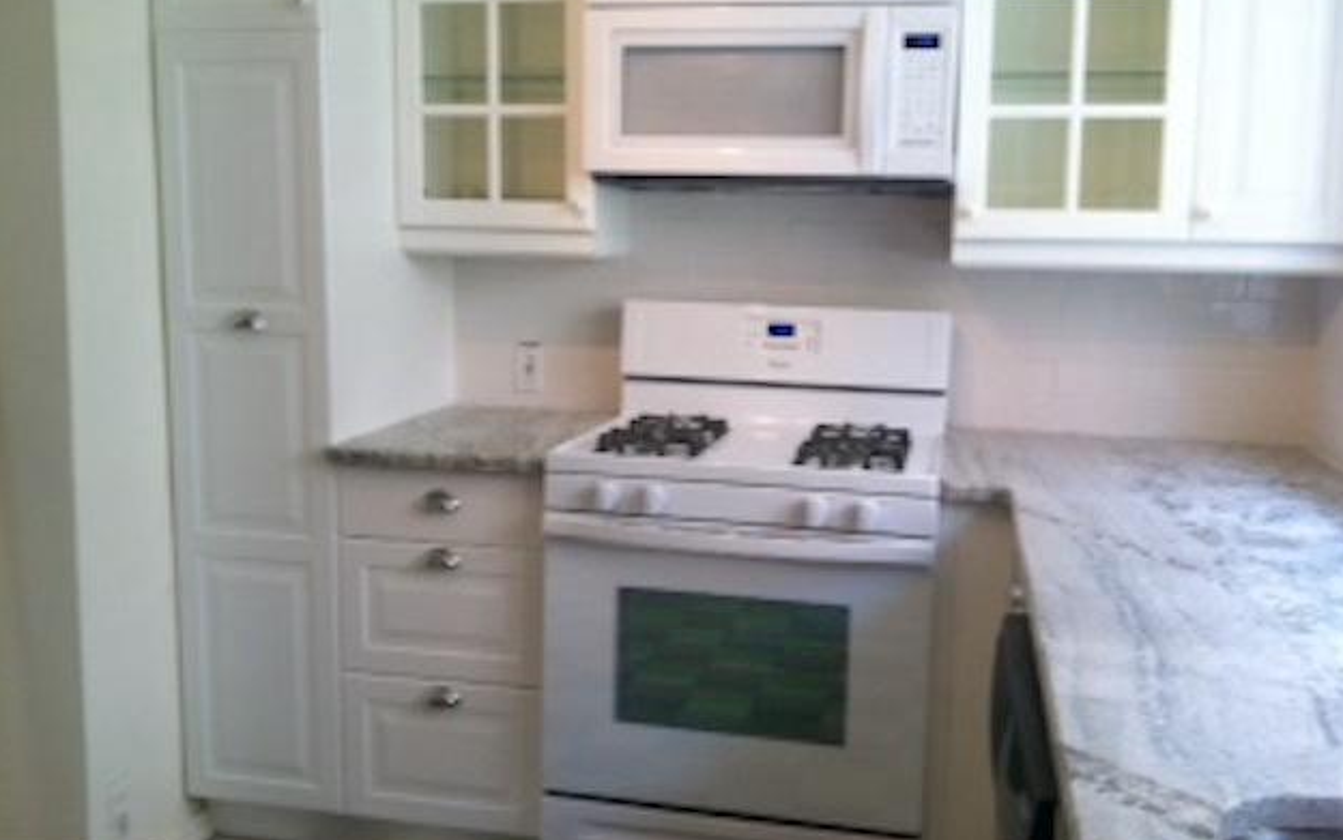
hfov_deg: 51.5
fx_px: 1391
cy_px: 389
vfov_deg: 33.6
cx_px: 681
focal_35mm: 38
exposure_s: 1/33
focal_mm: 3.85
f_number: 2.8
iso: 80
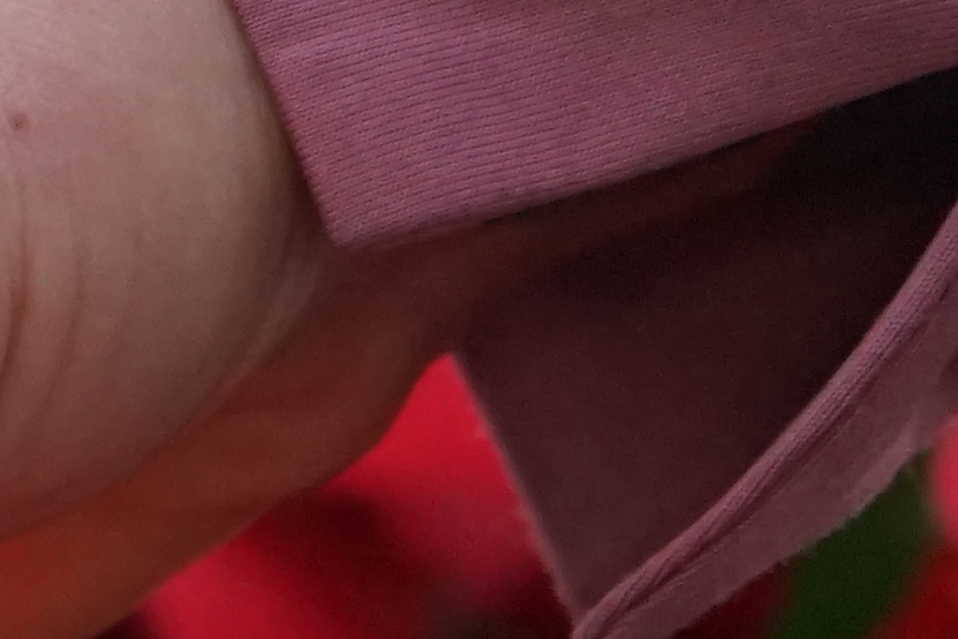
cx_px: -2361
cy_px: 1205
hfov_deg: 5.6
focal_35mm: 332
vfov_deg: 4.1
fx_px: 8834
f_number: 4.5
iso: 1250
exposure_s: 1/160
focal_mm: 46
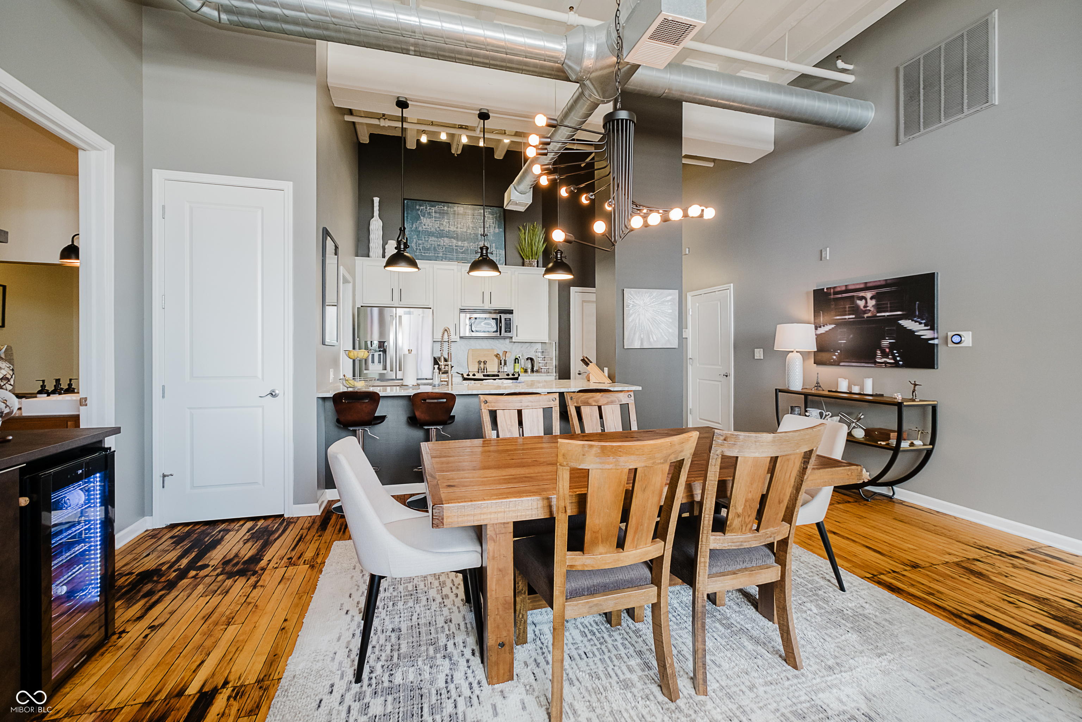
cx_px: 541
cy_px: 361
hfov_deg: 100.4
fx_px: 451
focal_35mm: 15
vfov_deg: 77.3
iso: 500
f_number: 5
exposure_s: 1/6
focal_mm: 10
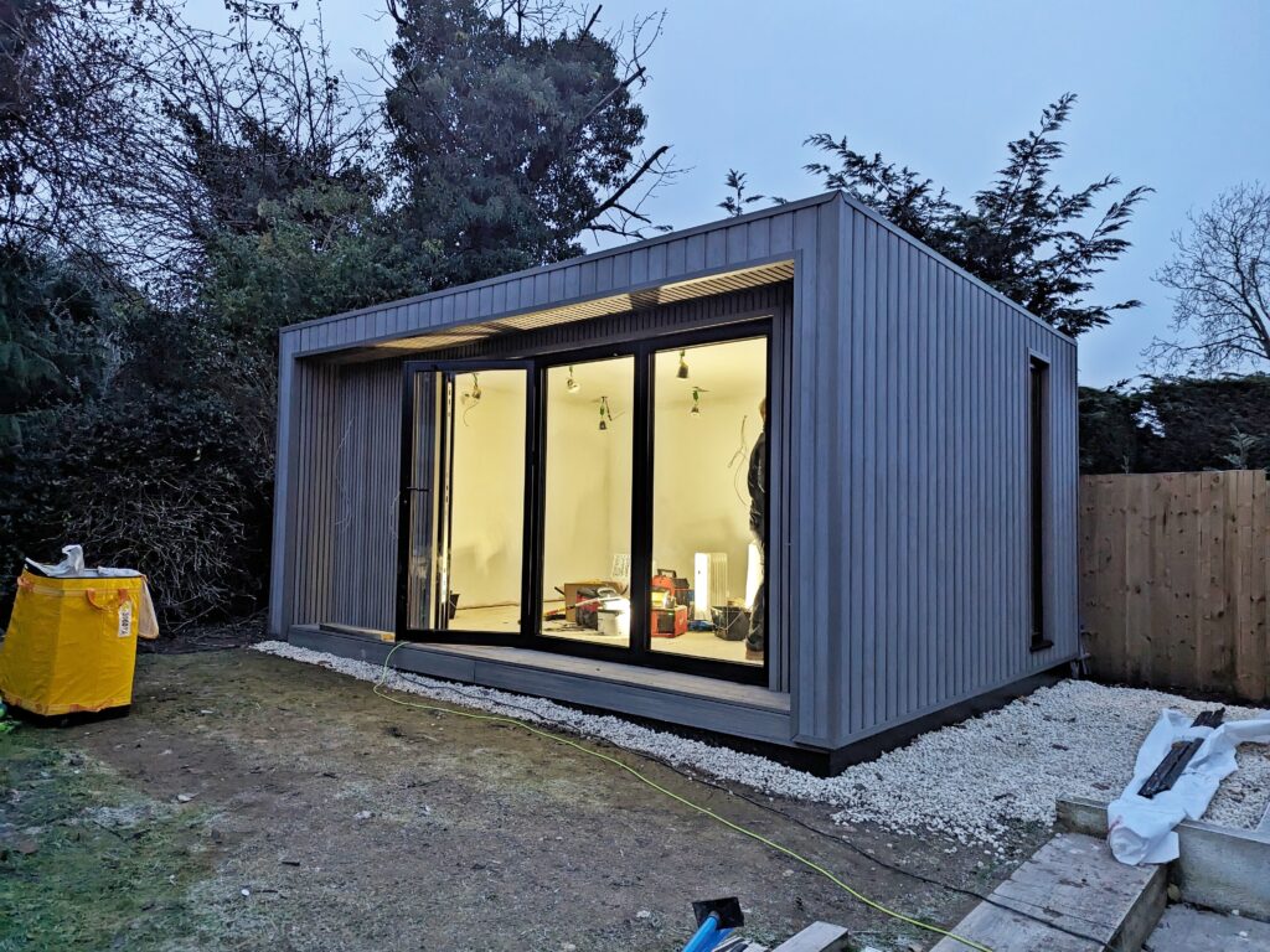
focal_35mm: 24
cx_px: 635
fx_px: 881
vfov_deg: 56.8
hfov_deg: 71.6
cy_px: 476
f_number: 1.85
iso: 848
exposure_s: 1/76.8
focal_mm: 6.81
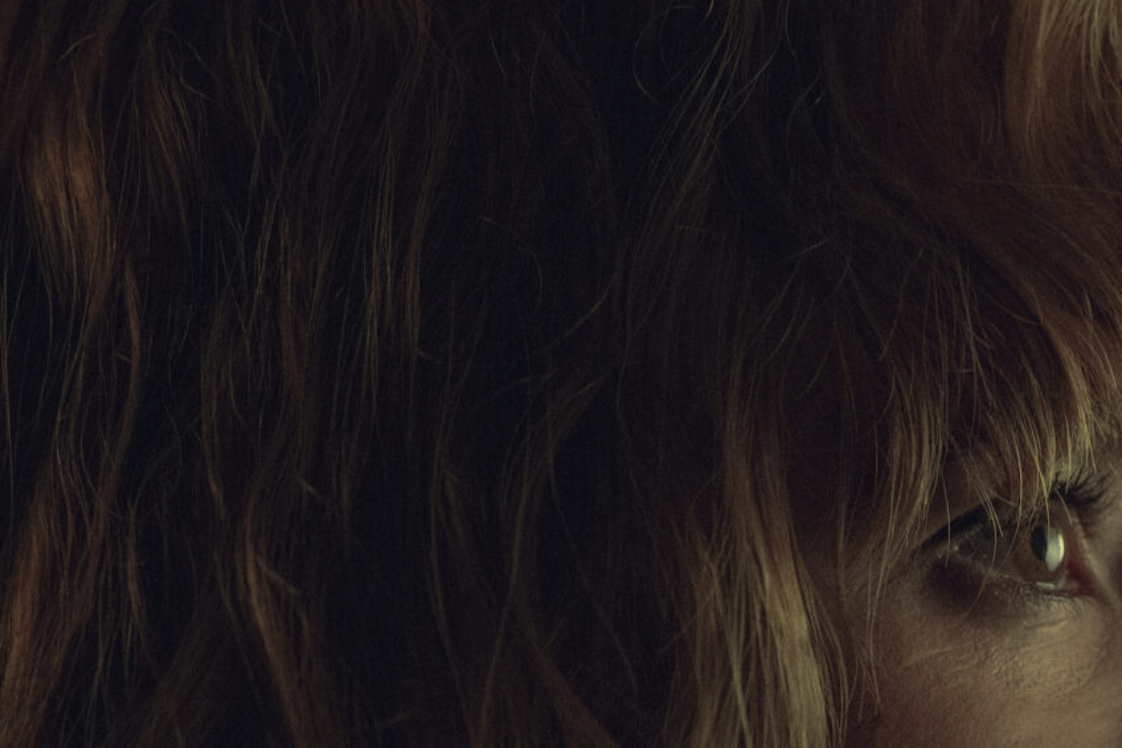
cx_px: 1629
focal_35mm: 483
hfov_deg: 4.2
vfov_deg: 2.8
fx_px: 15050
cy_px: 841
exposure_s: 1/80
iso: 3200
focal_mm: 160
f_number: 4
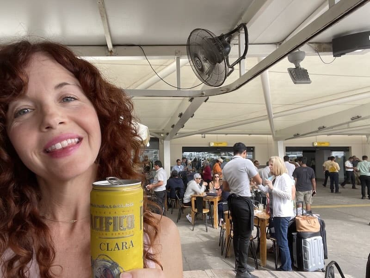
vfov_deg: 58.9
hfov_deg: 73.9
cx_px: 185
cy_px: 139
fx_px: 246
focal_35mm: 23
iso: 64
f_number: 2.2
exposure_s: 1/121
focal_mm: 2.71
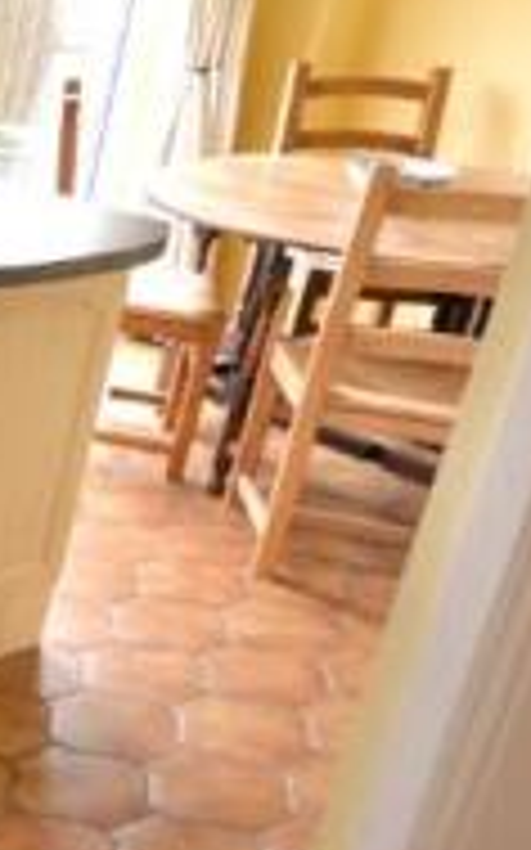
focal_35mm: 53
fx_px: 1228
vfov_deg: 38.0
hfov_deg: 15.2
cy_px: 322
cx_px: -716
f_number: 8
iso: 400
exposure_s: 1/3
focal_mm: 10
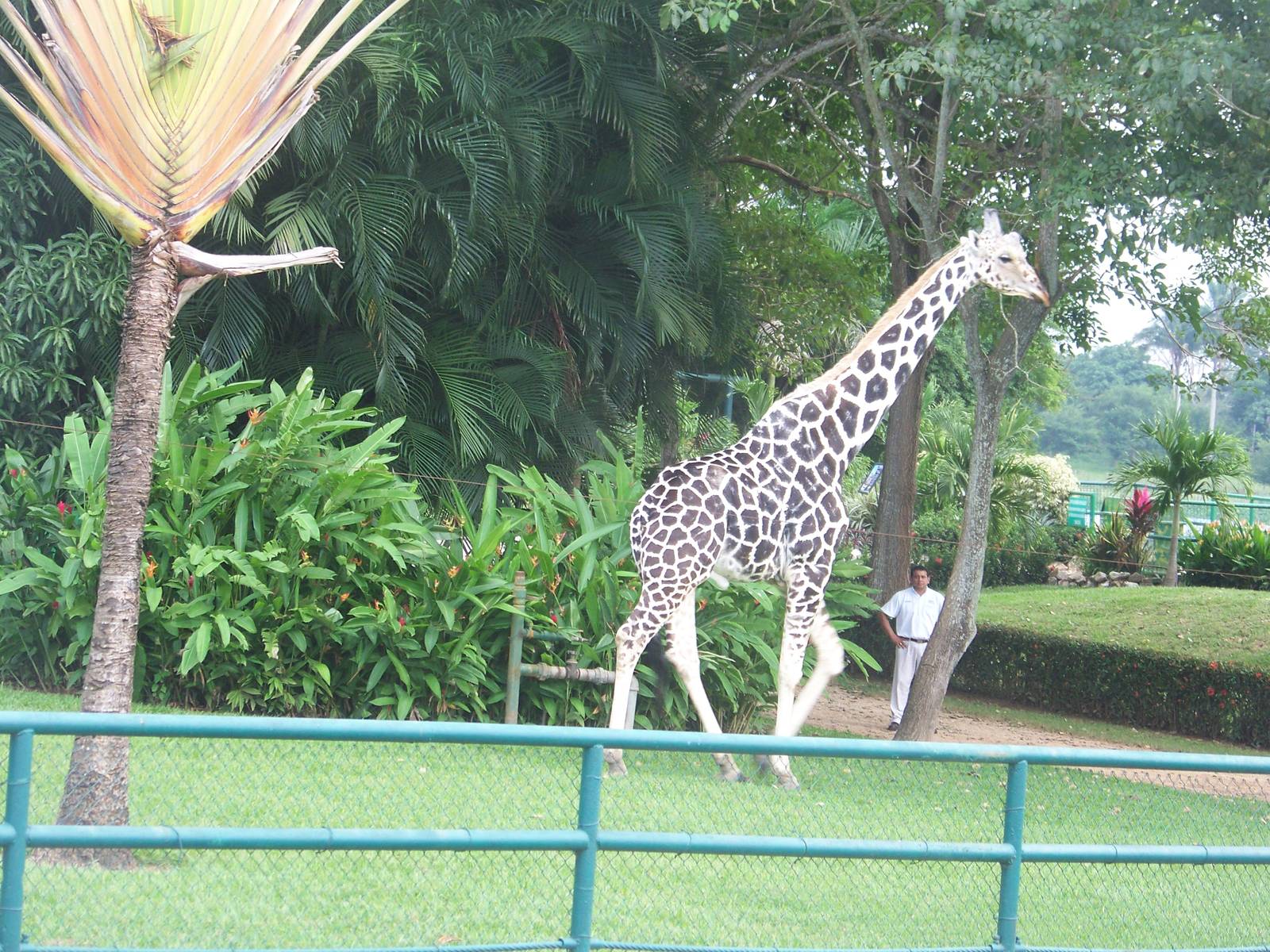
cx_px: 635
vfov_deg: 11.8
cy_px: 476
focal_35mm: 126
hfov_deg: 15.6
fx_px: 4623
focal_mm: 21.1
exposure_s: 1/40
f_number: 3.2
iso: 100
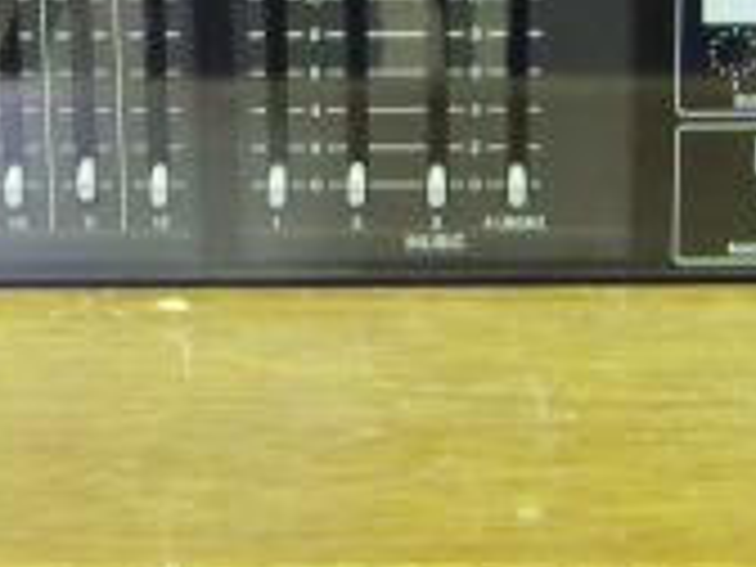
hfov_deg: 11.3
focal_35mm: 175
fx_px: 3822
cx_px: 230
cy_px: -50
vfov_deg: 8.4
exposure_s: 1/8
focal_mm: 8.2
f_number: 3.3
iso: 400
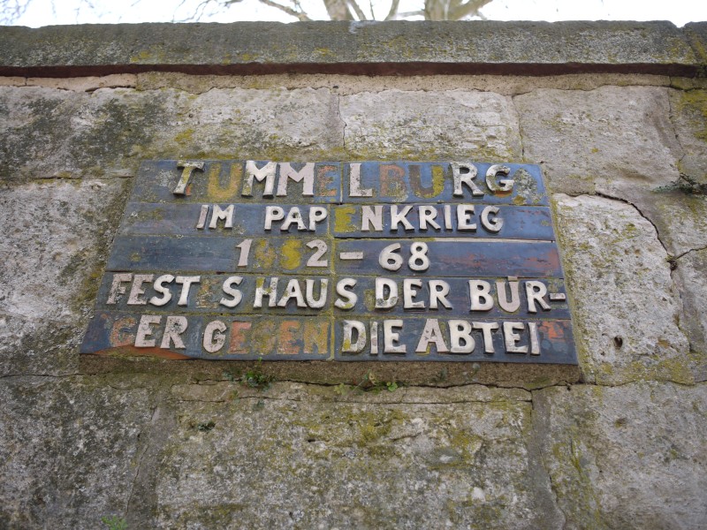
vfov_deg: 49.7
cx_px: 354
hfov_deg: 63.4
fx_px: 572
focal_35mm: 28
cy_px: 265
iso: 100
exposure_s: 1/200
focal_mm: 14
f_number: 3.5
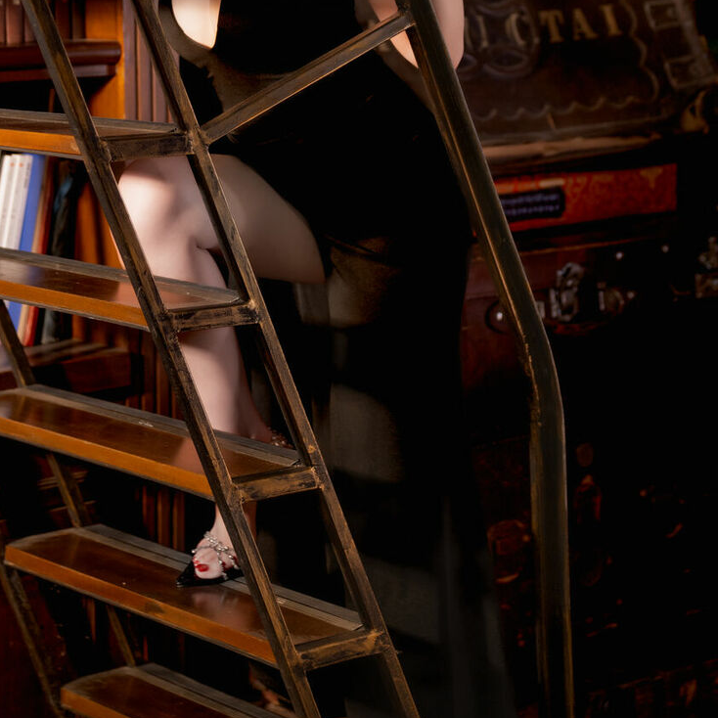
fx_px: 2441
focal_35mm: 104
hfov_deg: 16.7
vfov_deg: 16.4
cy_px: -9
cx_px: 300
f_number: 2.5
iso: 250
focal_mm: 57
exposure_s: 1/125
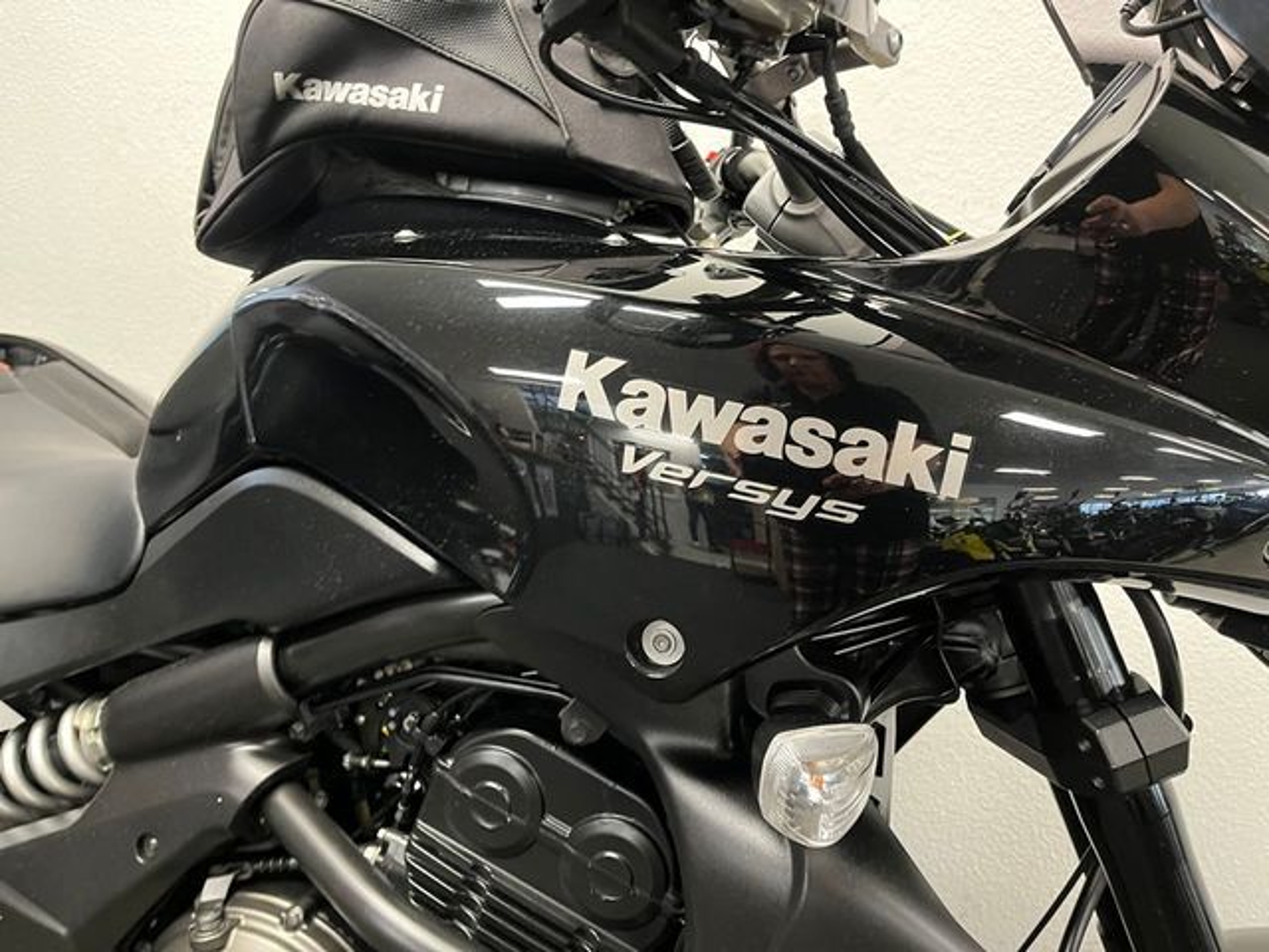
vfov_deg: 53.1
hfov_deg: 67.3
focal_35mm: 26
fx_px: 953
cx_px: 634
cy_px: 476
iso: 500
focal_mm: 5.1
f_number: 1.6
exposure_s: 1/33
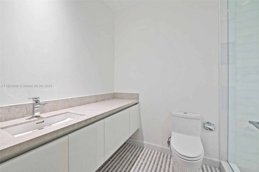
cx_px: 130
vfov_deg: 81.1
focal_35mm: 14
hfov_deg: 104.3
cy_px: 86
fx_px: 101
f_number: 8
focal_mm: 14
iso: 200
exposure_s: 1/2
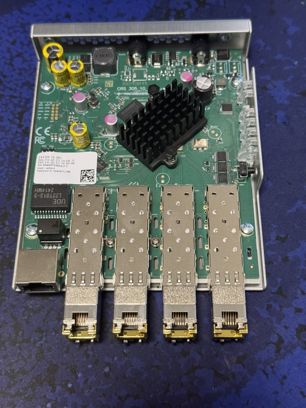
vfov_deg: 39.7
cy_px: 204
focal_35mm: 48
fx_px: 566
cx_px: 153
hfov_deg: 30.3
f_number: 1.78
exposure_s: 1/60
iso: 160
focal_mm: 6.76
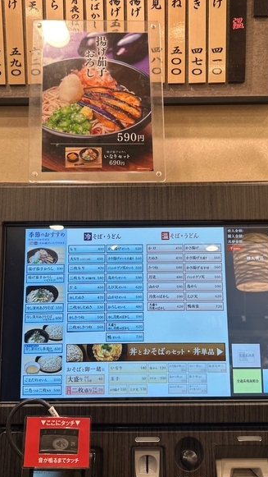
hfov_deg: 42.8
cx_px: 156
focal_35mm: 27
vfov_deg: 69.8
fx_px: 341
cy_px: 235
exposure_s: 1/104
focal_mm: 6.86
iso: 50
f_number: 1.78
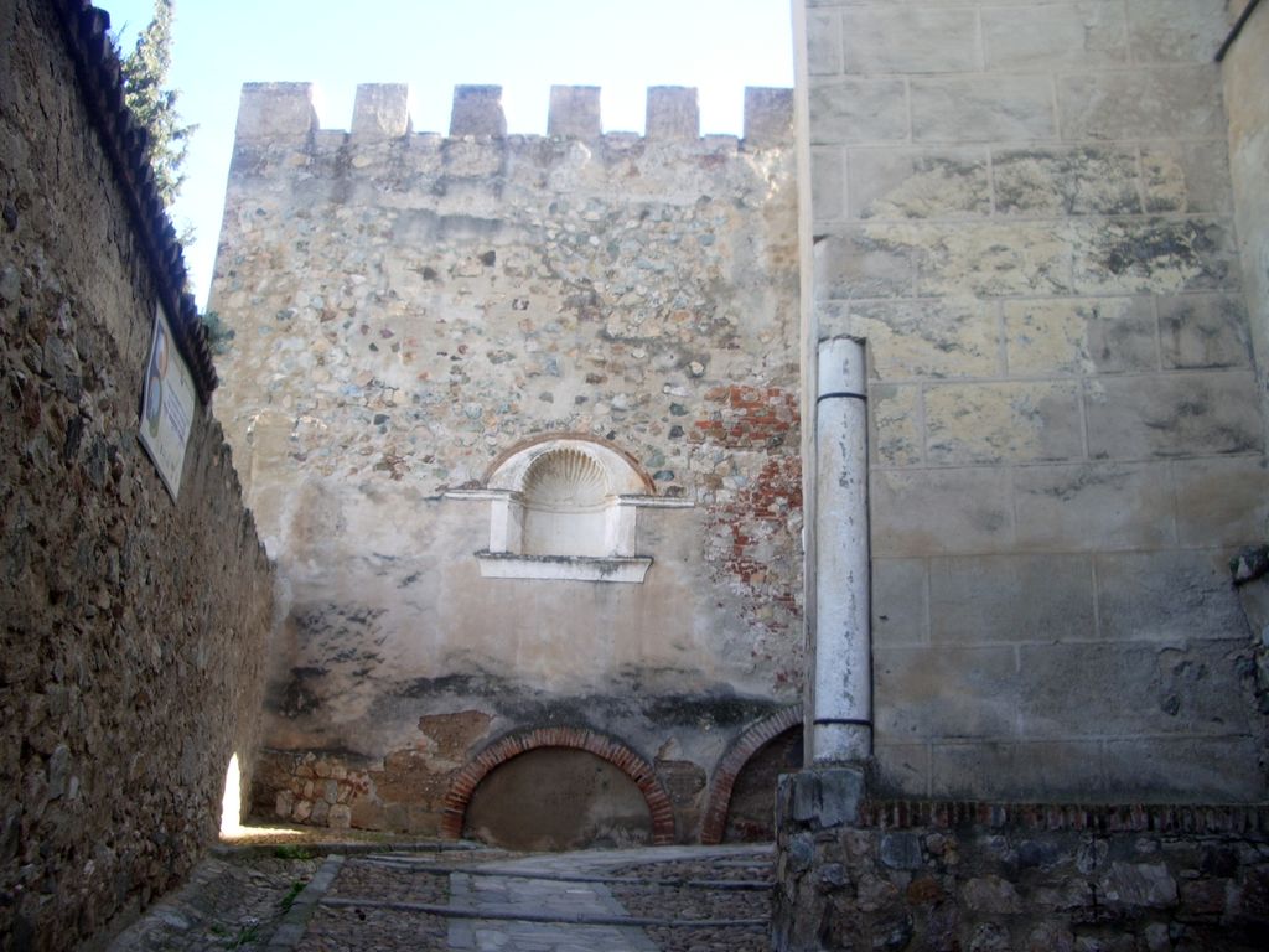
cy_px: 476
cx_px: 634
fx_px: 1283
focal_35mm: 35
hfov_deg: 52.6
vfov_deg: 40.7
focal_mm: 5.8
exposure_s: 1/100
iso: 50
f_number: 2.6
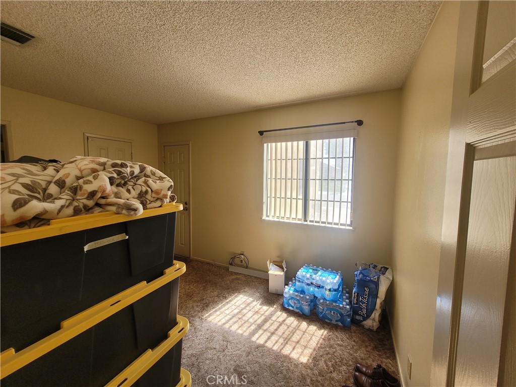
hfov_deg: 106.2
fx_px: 194
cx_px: 258
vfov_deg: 89.9
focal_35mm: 13
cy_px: 194
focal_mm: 1.74
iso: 64
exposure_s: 1/120
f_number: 2.2
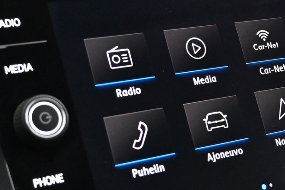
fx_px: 760
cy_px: 100
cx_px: 205
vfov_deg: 14.2
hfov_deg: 21.1
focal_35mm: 96
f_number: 4.2
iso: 5600
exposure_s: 1/40
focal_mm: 24
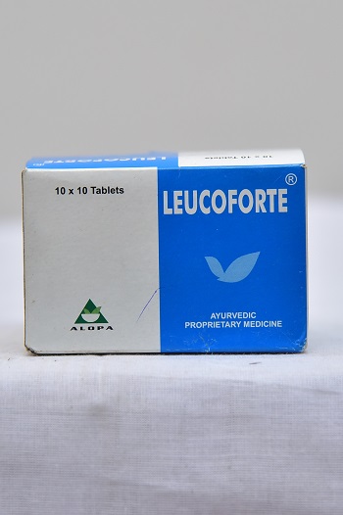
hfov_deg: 11.4
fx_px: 1717
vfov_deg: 17.1
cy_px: 258
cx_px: 172
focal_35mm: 120
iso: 1600
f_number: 4.5
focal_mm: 120
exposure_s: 1/125
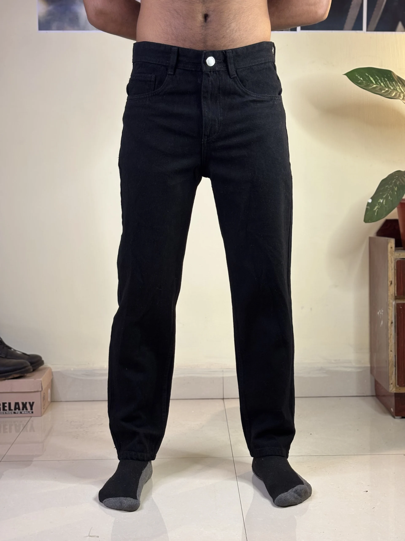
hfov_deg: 28.0
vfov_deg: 36.8
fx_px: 811
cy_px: 270
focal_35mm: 52
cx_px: 202
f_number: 1.6
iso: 125
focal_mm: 5.96
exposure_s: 1/50
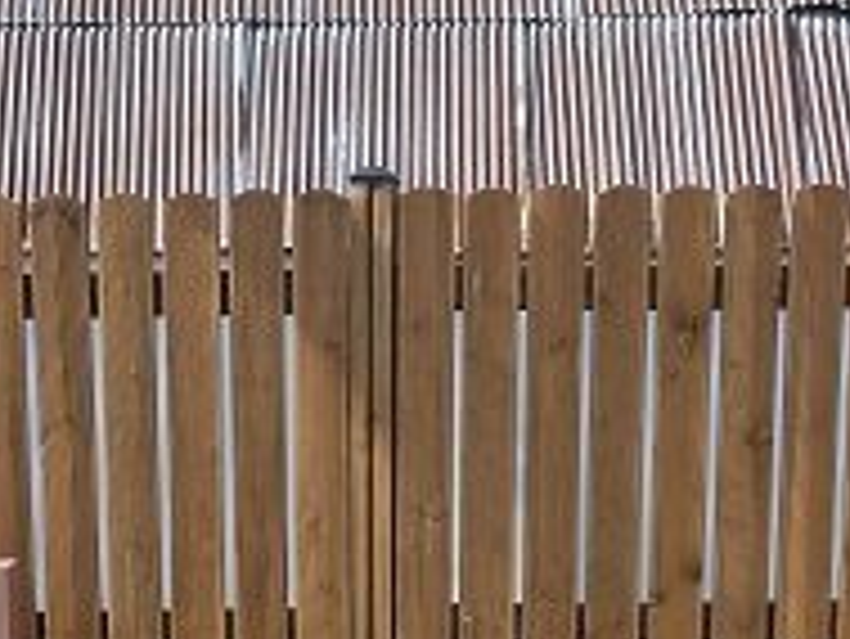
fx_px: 2261
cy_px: 925
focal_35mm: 92
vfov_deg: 15.0
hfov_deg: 21.3
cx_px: 324
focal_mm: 5.4
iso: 50
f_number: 1.8
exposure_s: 1/1960
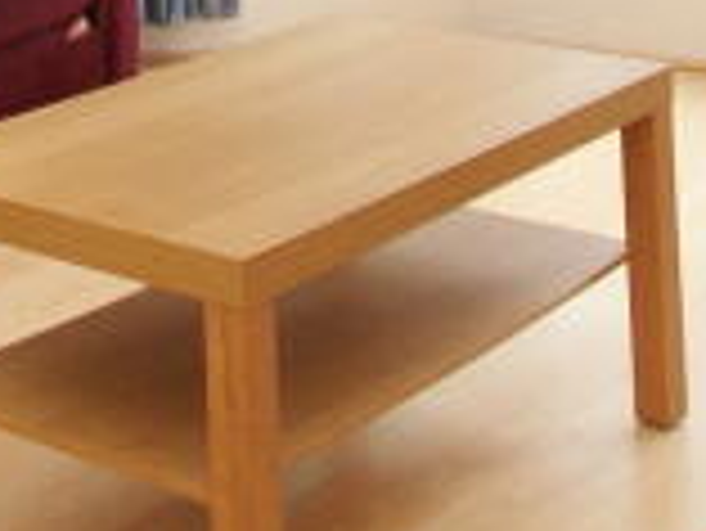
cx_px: 153
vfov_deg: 13.7
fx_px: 1919
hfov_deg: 20.6
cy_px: -497
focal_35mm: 94
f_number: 5.6
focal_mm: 10
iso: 400
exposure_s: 1/60
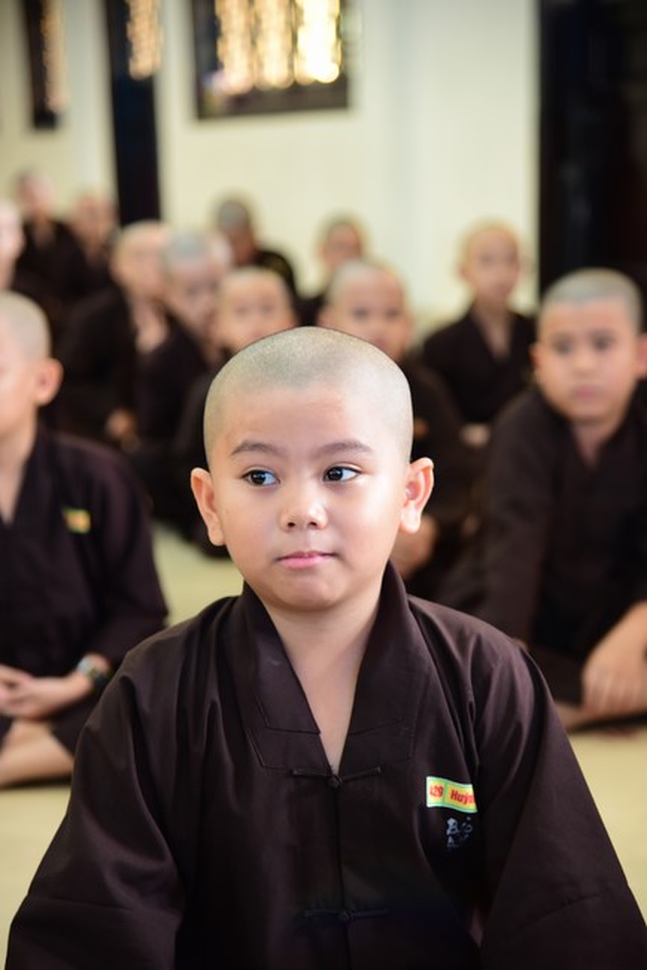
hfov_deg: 15.9
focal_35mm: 86
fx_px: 2316
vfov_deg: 23.6
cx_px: 324
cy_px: 485
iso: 1000
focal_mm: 86
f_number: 4
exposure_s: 1/30
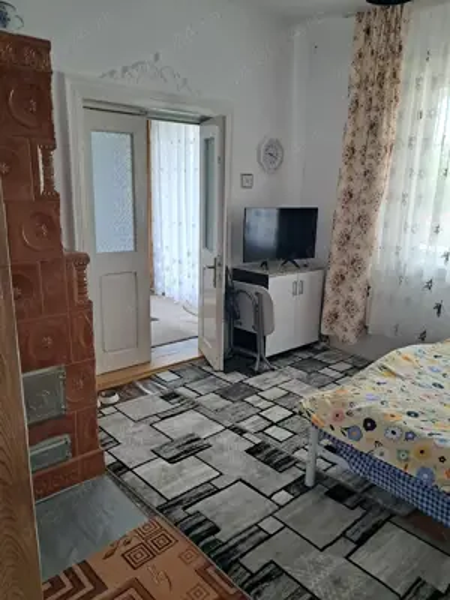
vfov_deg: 65.3
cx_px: 225
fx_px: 468
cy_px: 300
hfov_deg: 51.4
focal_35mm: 27
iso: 200
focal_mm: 4
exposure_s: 1/60
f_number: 1.8
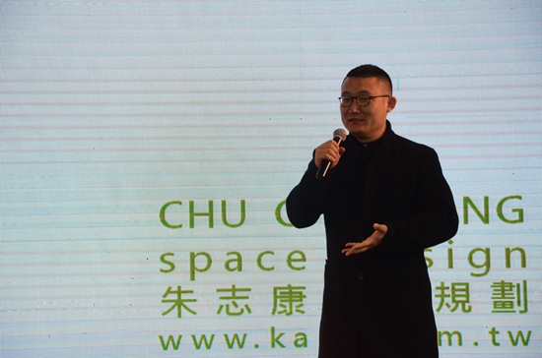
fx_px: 2366
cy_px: 179
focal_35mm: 158
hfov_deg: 13.1
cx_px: 271
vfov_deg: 8.7
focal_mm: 105
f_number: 7.1
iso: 2500
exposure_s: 1/200
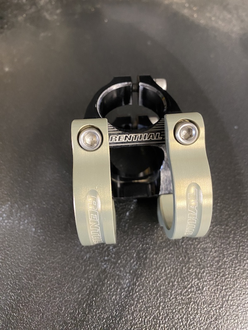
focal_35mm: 25
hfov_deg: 54.9
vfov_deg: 69.4
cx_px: 124
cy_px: 165
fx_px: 239
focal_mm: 4.25
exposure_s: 1/40
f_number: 1.8
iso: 500
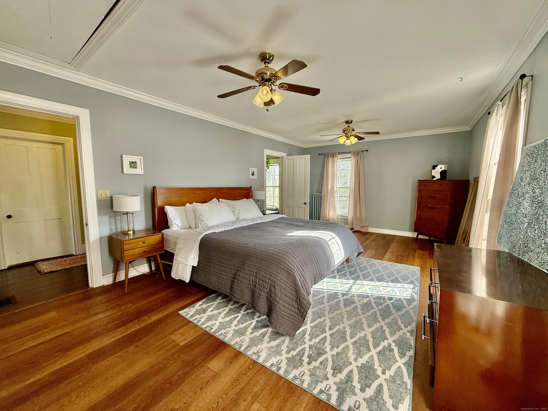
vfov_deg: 85.7
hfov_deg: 102.1
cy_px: 206
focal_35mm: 14
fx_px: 222
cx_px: 274
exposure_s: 1/99
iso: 125
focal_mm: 2.22
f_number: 2.2
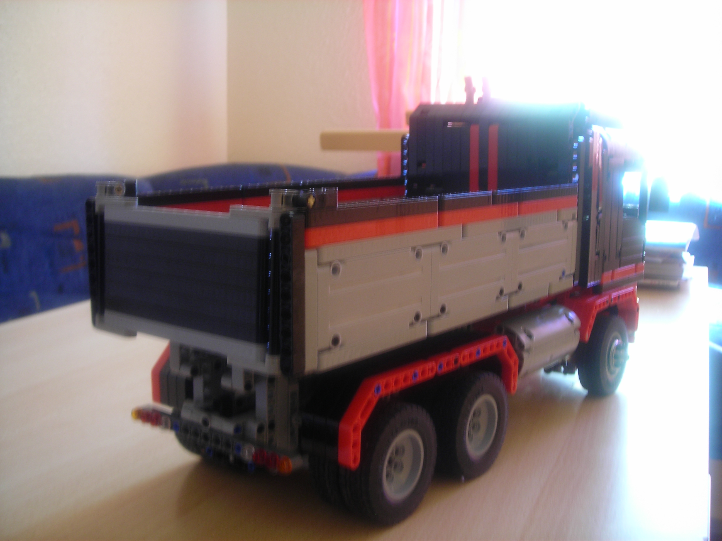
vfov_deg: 37.7
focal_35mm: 38
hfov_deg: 49.0
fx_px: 793
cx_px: 361
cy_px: 270
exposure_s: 1/5.3
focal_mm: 6.3
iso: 50
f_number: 3.2
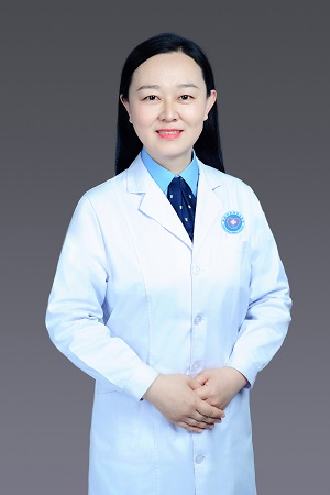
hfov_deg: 27.0
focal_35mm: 50
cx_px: 165
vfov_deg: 39.6
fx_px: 687
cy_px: 248
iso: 200
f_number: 9
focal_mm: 50
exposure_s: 1/160
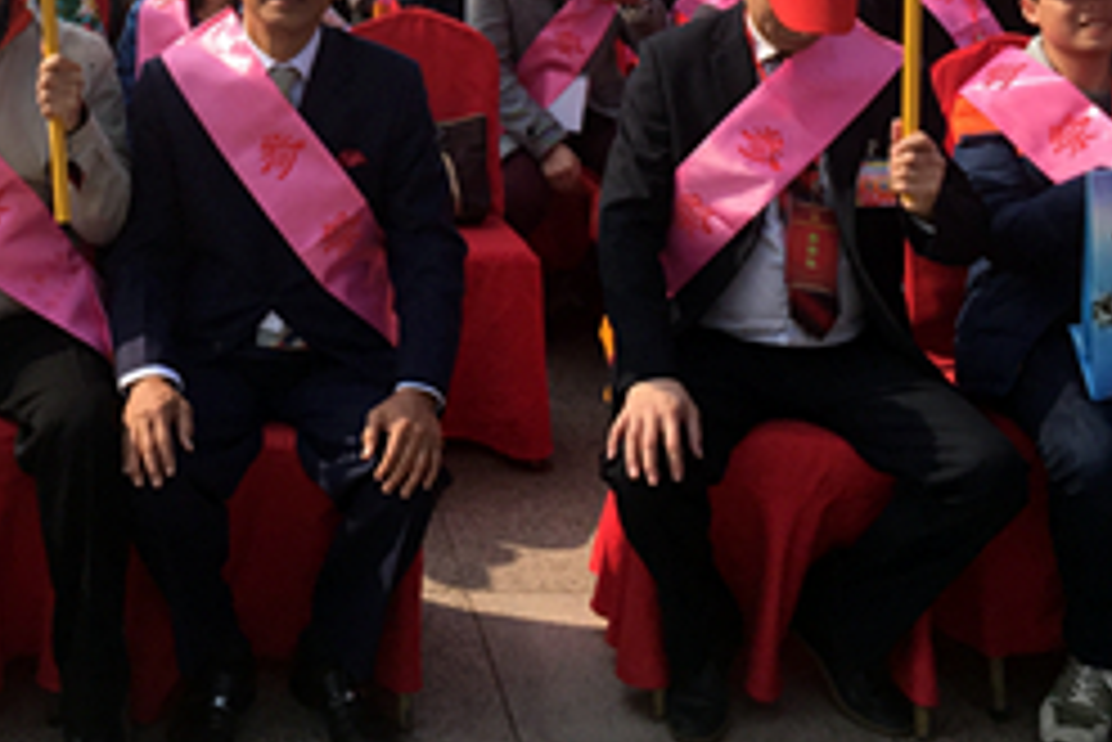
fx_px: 1885
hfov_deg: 32.2
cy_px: -83
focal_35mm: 61
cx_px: 261
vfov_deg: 21.1
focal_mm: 4.15
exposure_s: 1/2198
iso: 32
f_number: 2.2
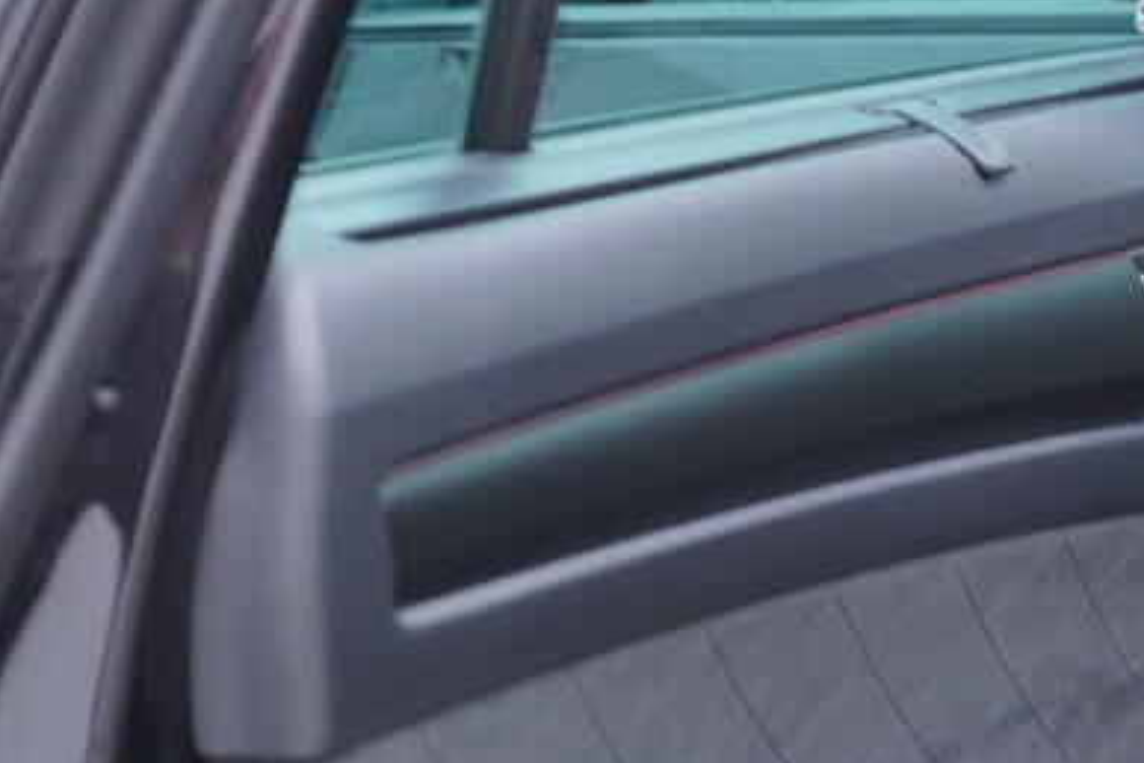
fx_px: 4258
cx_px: 1741
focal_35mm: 134
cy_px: 441
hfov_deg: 14.3
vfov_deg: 10.2
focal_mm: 24
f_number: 2.8
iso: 250
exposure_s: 1/40
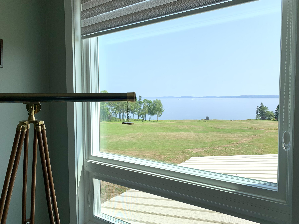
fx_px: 225
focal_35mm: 26
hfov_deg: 67.3
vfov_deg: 53.1
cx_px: 150
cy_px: 112
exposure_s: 1/1748
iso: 25
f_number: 1.8
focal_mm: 4.25
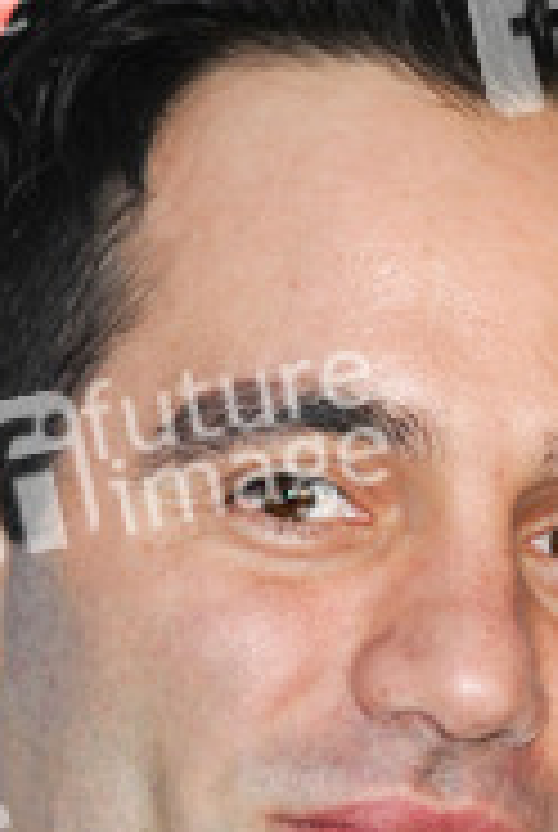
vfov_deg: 3.6
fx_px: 13135
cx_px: 290
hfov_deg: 2.4
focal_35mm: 567
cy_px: 684
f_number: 4.5
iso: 320
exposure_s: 1/250
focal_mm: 175
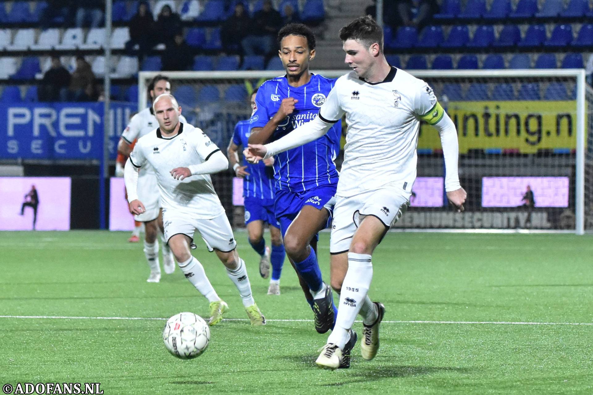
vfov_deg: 8.7
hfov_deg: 13.0
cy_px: 198
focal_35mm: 158
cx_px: 296
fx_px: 2594
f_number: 2.8
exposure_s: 1/640
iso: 3200
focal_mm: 105
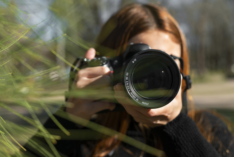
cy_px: 78
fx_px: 325
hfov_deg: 39.6
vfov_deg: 27.0
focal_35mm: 50
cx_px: 117
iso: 100
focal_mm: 50
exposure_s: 1/500
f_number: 4.5
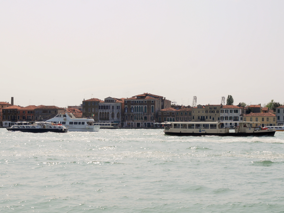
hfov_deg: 30.3
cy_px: 106
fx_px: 525
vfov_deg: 22.9
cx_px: 142
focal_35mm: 64
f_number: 11
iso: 200
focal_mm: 32
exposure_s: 1/640
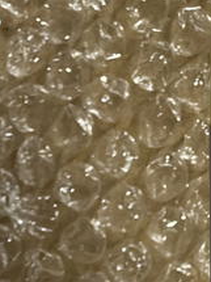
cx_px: 299
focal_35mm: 287
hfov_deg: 5.1
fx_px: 2335
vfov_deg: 6.9
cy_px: 136
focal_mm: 9
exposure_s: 1/99
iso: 250
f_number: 2.8
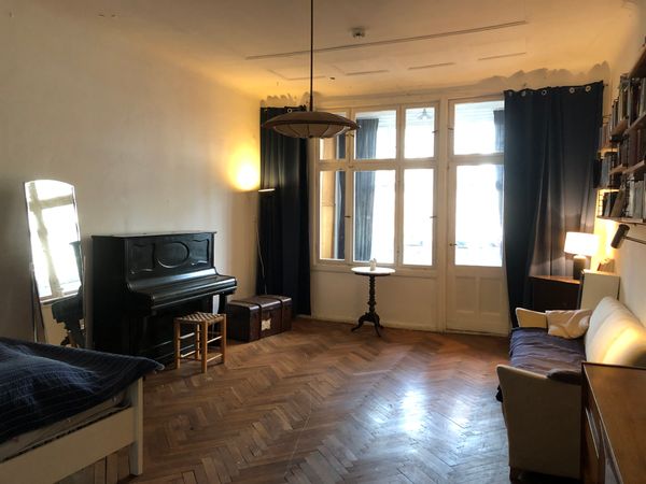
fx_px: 523
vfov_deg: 49.7
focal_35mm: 28
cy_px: 242
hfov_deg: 63.4
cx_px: 323
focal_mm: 4
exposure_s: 1/17
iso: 100
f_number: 1.8
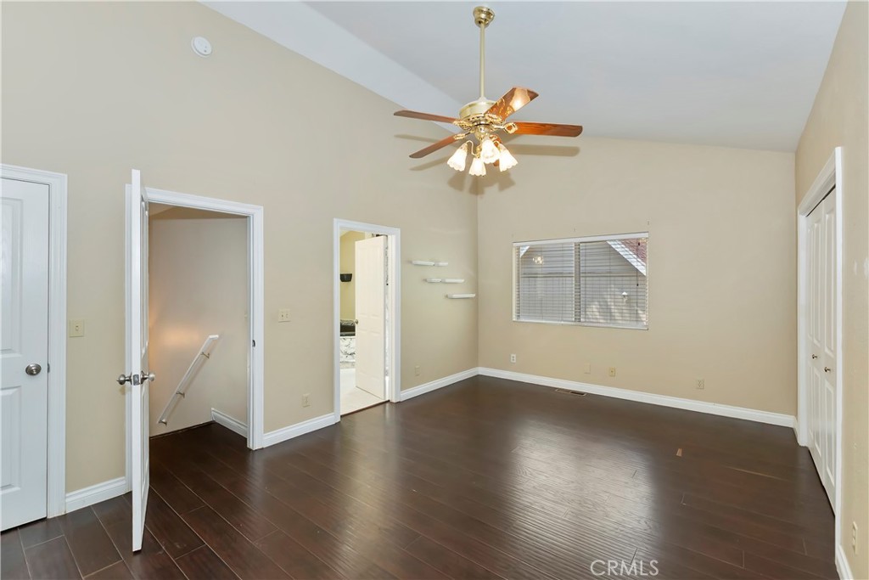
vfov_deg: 77.3
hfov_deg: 100.4
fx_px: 362
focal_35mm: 15
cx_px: 434
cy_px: 290
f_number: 8
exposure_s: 1/30
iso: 400
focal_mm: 10
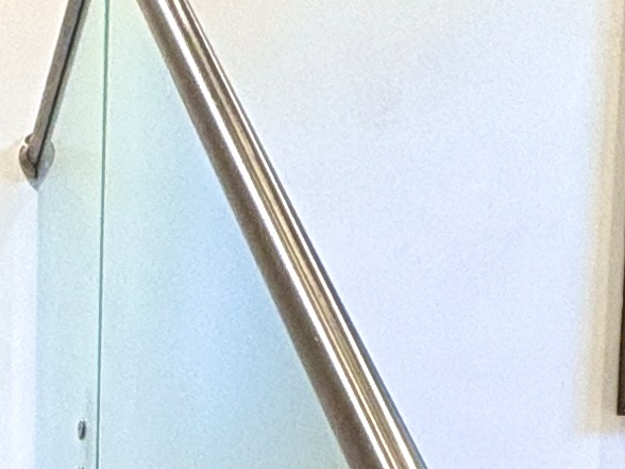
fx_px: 1733
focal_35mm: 96
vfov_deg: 11.5
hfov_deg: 17.9
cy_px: 1266
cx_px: -355
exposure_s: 1/99
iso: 200
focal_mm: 2.22
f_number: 2.2
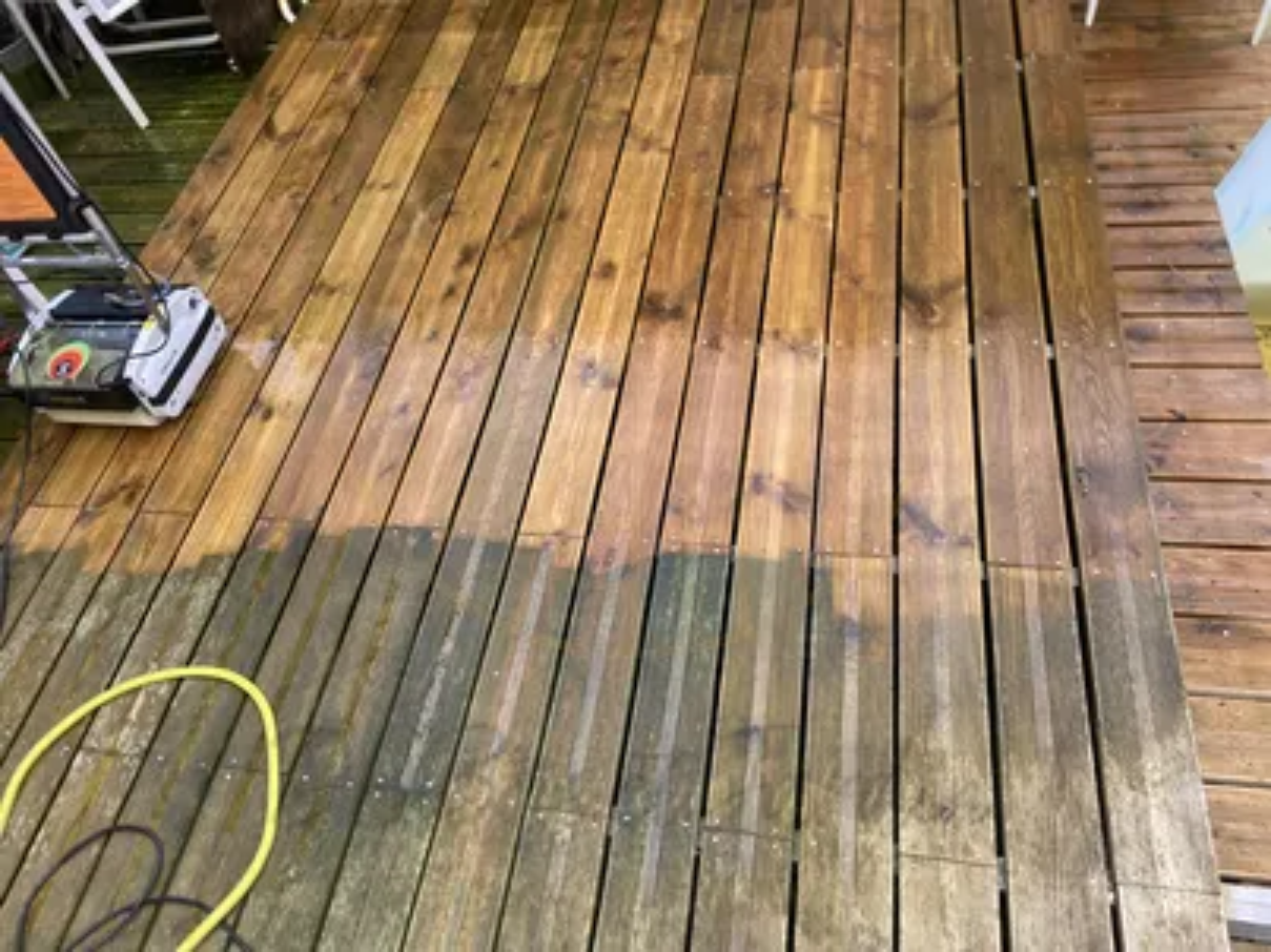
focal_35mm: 26
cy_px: 476
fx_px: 954
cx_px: 636
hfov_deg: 67.3
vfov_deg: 53.0
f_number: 1.8
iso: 40
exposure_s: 1/122
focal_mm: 4.25
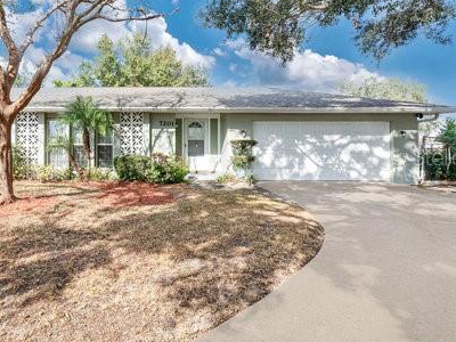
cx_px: 149
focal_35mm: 25
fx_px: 329
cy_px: 157
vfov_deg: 54.8
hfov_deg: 67.4
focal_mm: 16
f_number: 9
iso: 100
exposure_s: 1/125
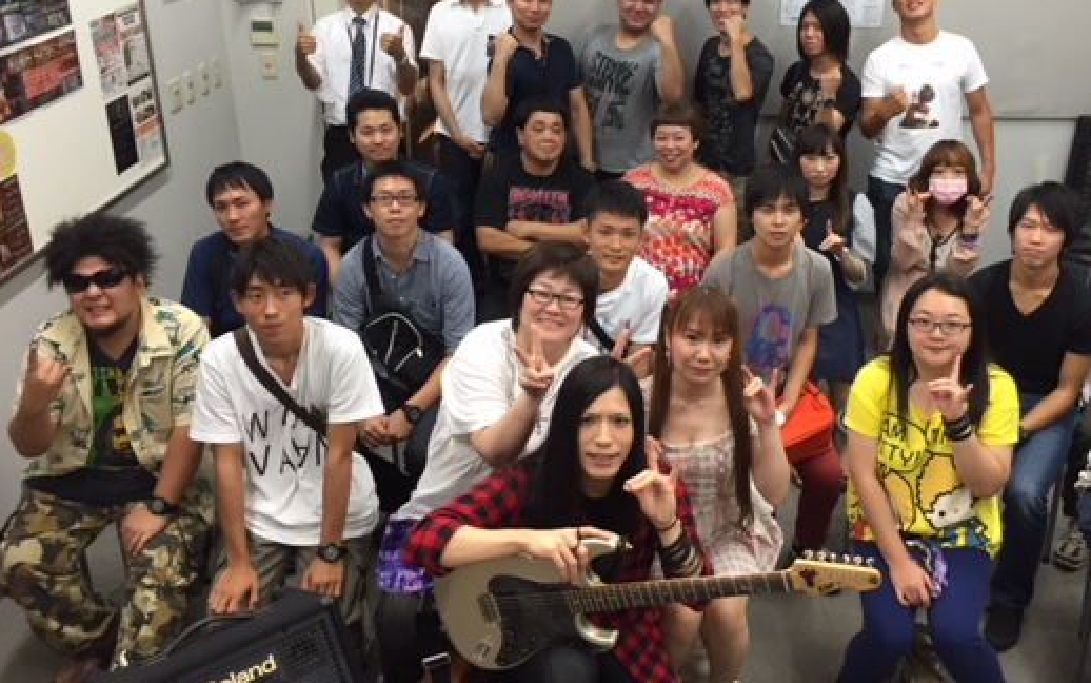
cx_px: 653
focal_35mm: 38
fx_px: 1130
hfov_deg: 51.2
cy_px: 295
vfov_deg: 33.6
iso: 64
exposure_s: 1/30
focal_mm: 4.15
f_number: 2.2
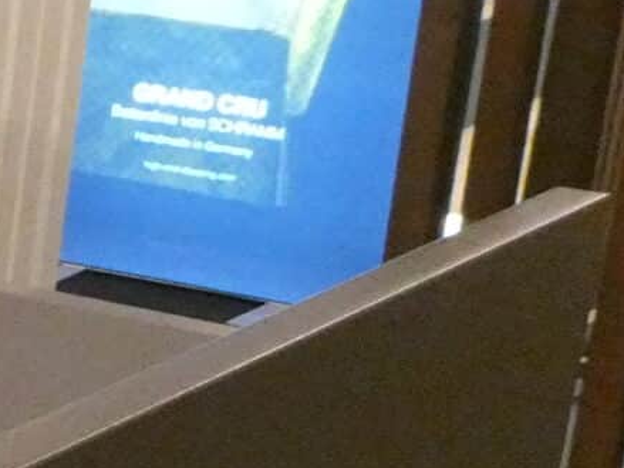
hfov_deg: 12.1
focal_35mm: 140
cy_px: 633
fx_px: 2523
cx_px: -736
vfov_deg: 10.3
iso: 1000
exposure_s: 1/60
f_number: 3.3
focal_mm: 4.3
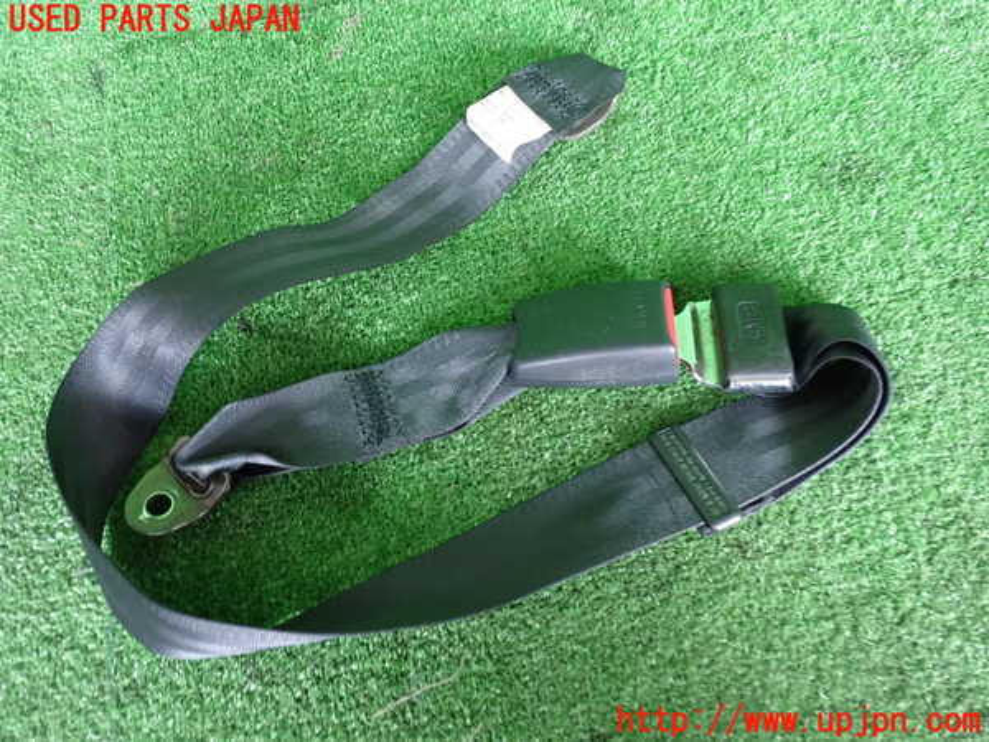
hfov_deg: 60.0
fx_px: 857
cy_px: 371
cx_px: 494
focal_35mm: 30
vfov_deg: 46.8
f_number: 2.3
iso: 800
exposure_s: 1/15
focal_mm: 5.4
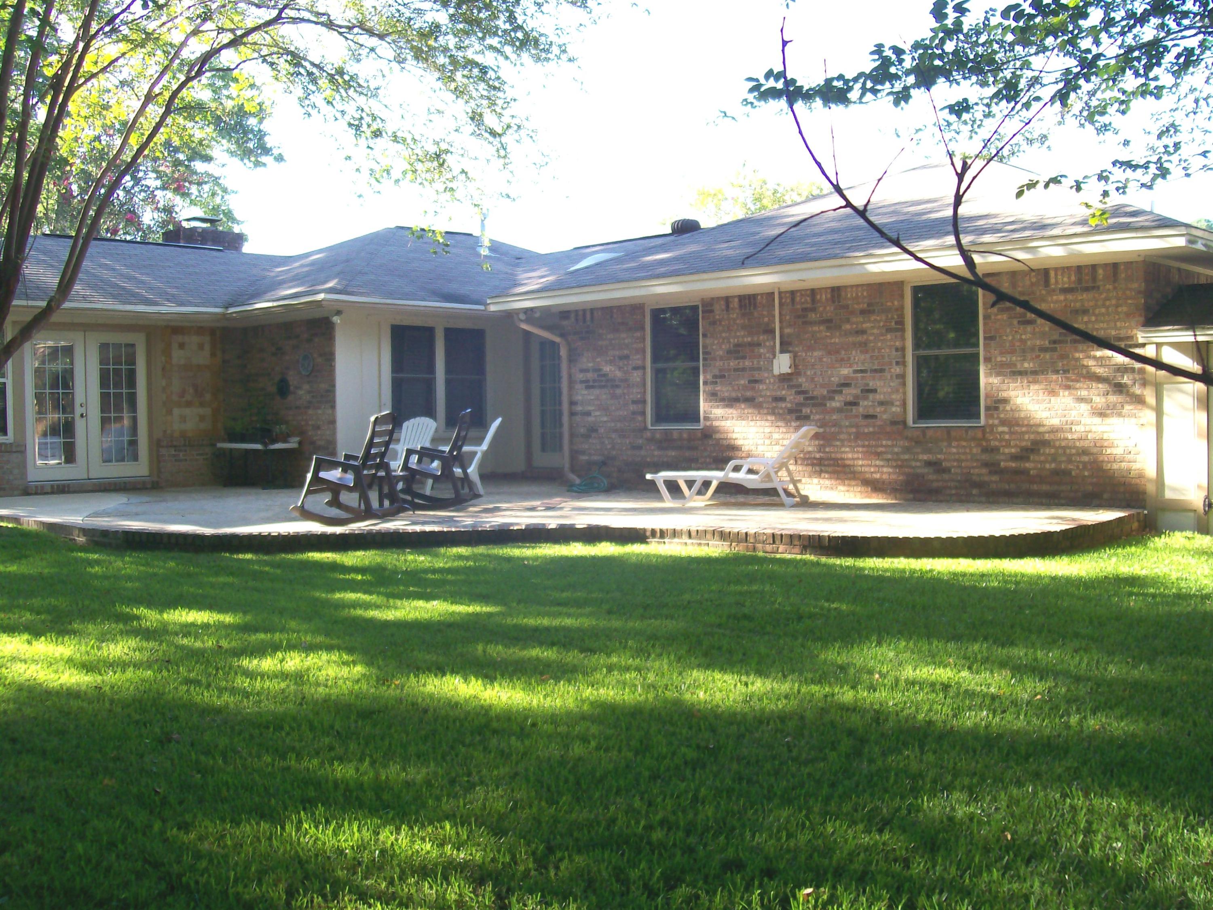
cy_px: 455
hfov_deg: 51.4
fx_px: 1261
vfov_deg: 39.7
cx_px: 606
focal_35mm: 36
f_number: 2.7
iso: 80
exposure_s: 1/131
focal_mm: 6
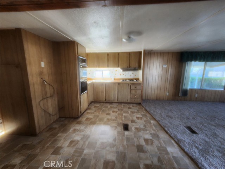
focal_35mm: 13
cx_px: 112
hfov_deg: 106.2
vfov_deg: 89.9
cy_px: 84
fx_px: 84
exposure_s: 1/60
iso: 200
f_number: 2.2
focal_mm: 2.2
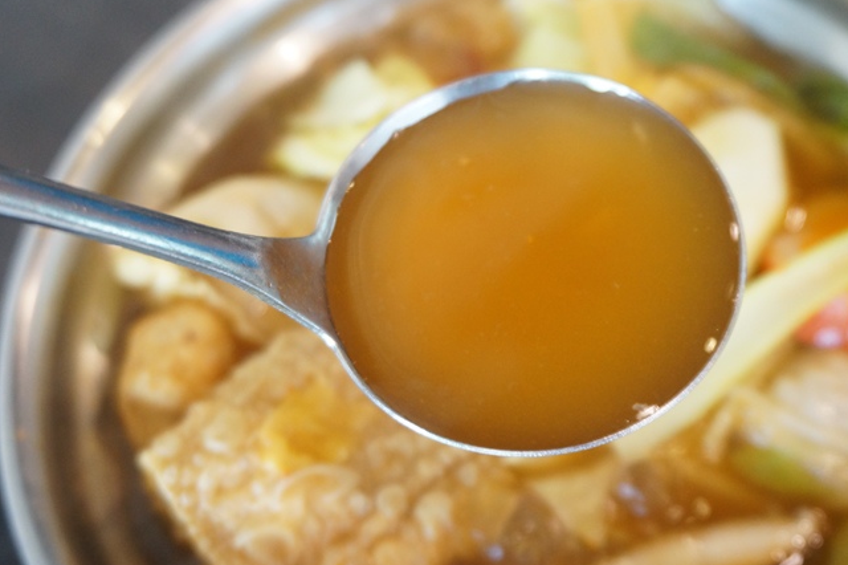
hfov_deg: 43.6
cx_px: 443
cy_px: 259
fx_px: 1059
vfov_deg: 29.8
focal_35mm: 45
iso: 1600
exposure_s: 1/60
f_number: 4.5
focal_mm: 24
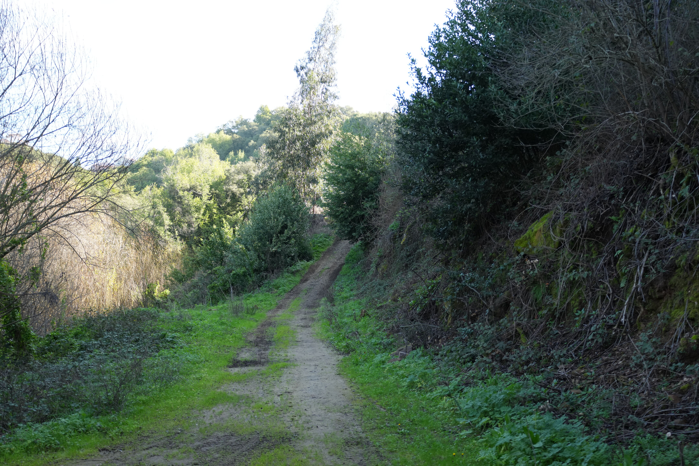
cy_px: 233
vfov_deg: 33.4
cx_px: 350
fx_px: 777
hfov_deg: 48.5
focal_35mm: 40
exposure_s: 1/320
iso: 500
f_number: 4.5
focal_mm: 40
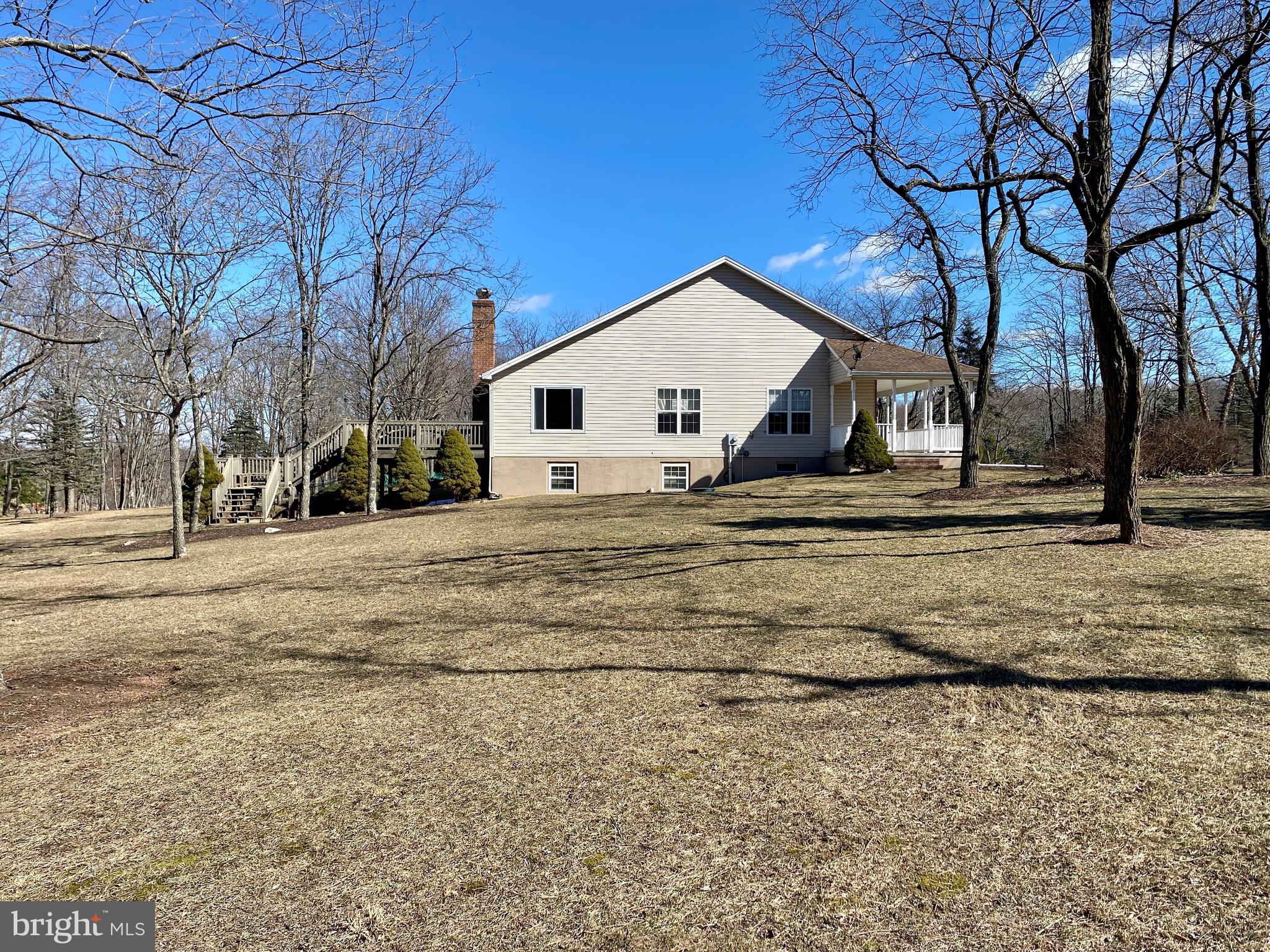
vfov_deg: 53.1
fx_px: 954
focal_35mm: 26
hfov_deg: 67.3
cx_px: 635
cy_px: 476
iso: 32
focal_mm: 4.25
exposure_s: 1/2315
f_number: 1.8
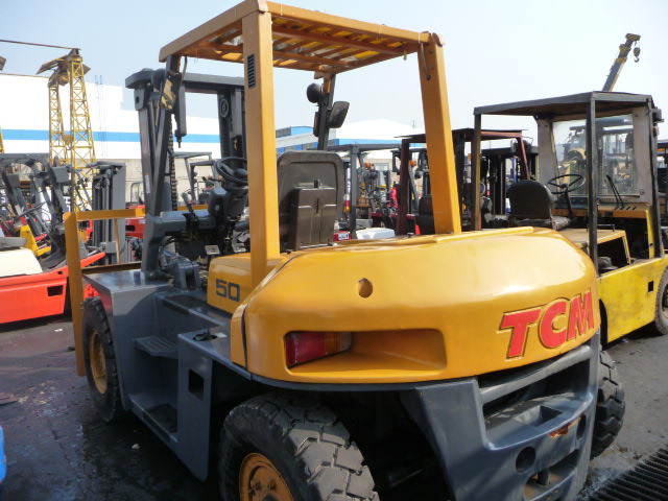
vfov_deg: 49.7
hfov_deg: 63.4
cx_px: 334
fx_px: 540
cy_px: 250
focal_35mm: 28
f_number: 3.3
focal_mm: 4.7
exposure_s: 1/640
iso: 160
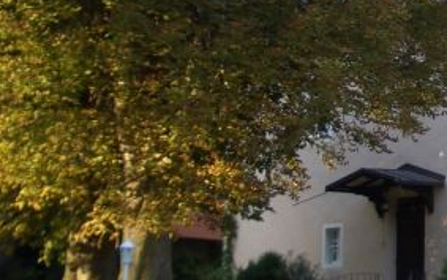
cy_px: 47
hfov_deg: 16.1
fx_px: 1499
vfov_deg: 10.6
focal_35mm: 123
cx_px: 578
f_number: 2.8
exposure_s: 1/80
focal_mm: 6.8
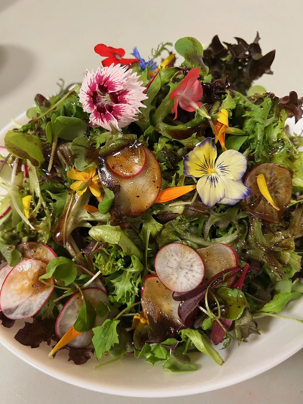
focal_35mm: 26
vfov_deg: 67.3
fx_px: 303
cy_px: 202
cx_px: 152
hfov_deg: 53.1
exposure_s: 1/60
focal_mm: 5.7
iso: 400
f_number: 1.5
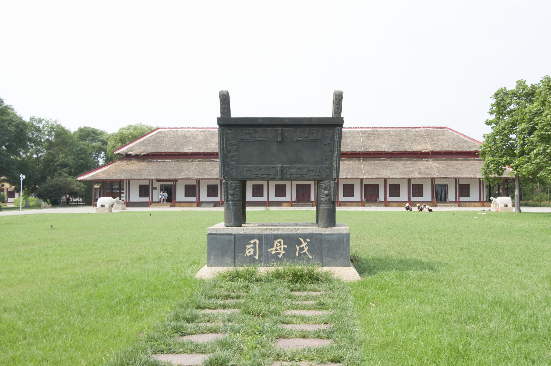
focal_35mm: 36
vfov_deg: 36.8
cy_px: 183
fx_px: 550
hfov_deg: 53.2
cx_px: 276
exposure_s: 1/1000
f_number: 8
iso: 900
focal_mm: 24
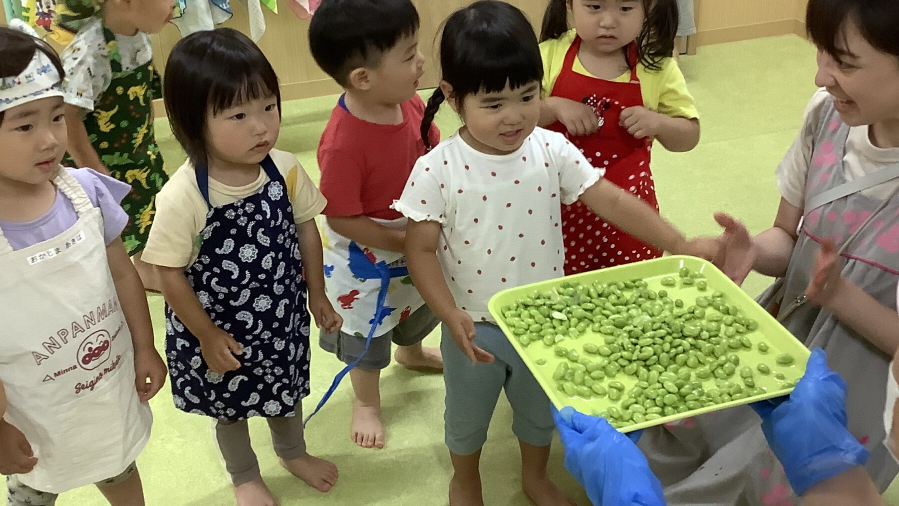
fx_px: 1144
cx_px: 452
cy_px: 198
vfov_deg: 24.9
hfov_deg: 42.9
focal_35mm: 48
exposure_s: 1/50
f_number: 2.4
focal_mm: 3.3
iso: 160
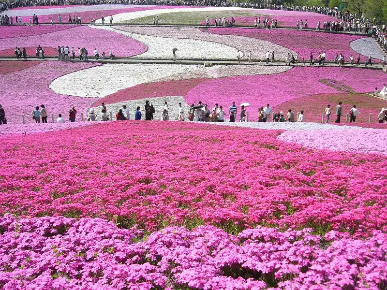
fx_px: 391
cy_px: 145
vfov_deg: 40.7
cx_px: 194
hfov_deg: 52.6
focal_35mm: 35
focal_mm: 5.8
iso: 50
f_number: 8
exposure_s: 1/80
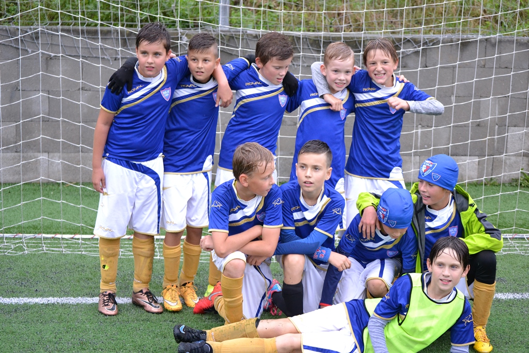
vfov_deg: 16.6
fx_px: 1212
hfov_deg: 24.6
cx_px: 264
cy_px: 176
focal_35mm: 82
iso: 1400
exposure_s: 1/500
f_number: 4.2
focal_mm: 55
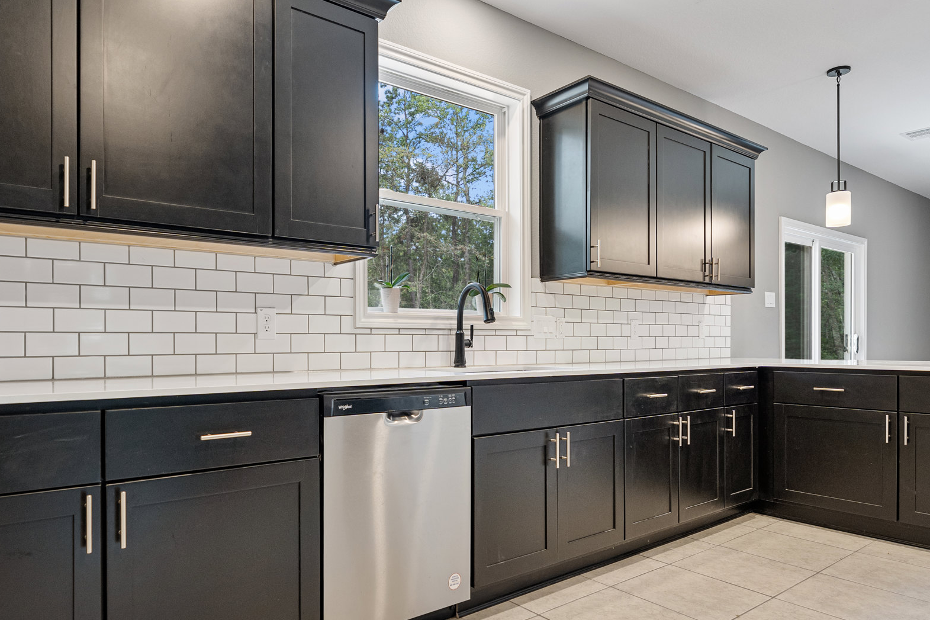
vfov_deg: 56.8
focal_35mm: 22
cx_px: 403
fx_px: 568
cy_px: 369
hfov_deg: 78.2
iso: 800
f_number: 2.8
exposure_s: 1/30
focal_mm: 12
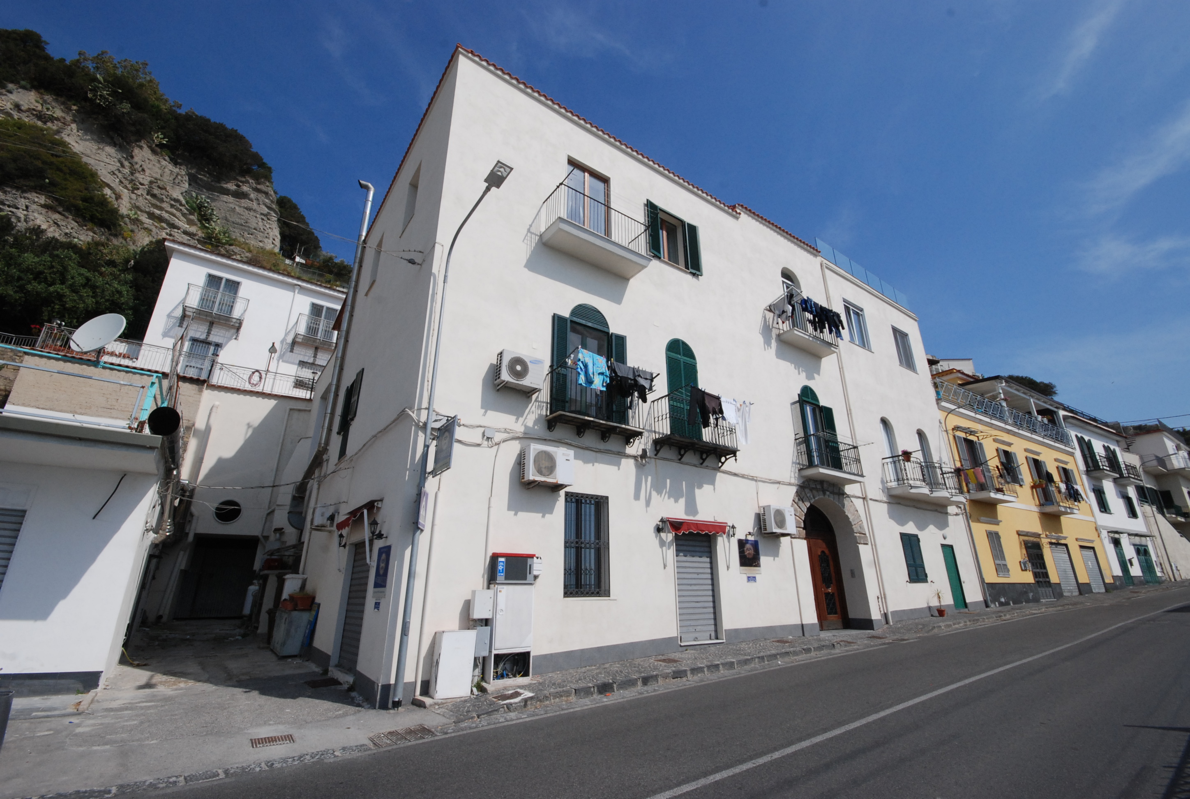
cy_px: 400
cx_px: 595
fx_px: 497
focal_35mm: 15
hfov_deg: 100.3
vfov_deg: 77.6
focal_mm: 10
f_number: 13
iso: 500
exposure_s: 1/640
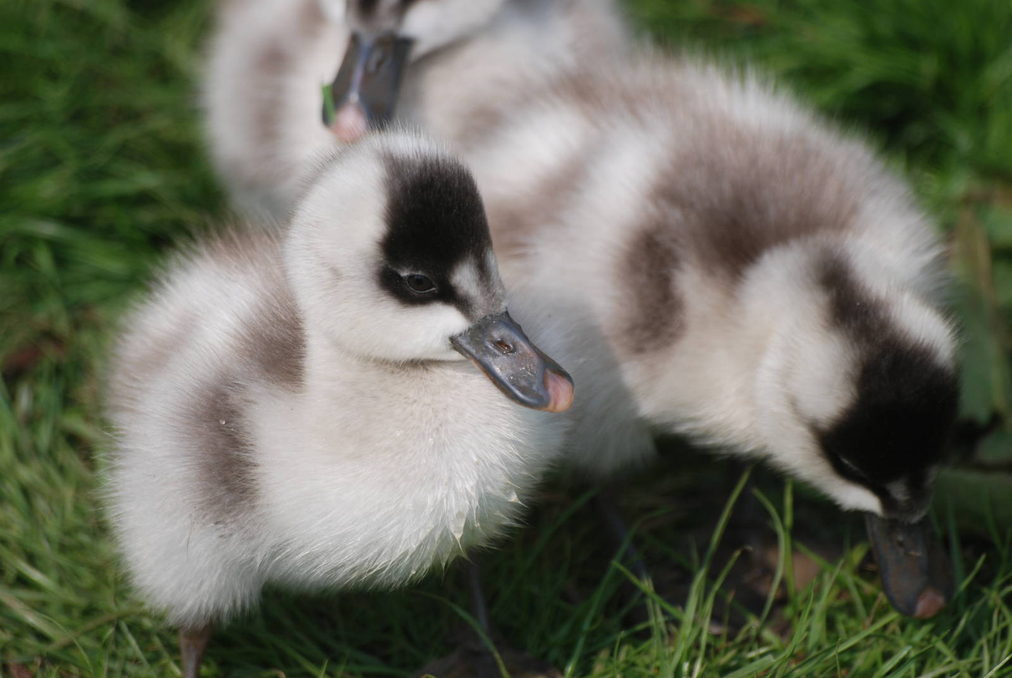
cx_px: 506
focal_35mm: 450
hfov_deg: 4.6
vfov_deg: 3.1
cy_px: 339
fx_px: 12665
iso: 200
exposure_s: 1/800
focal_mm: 300
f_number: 5.6
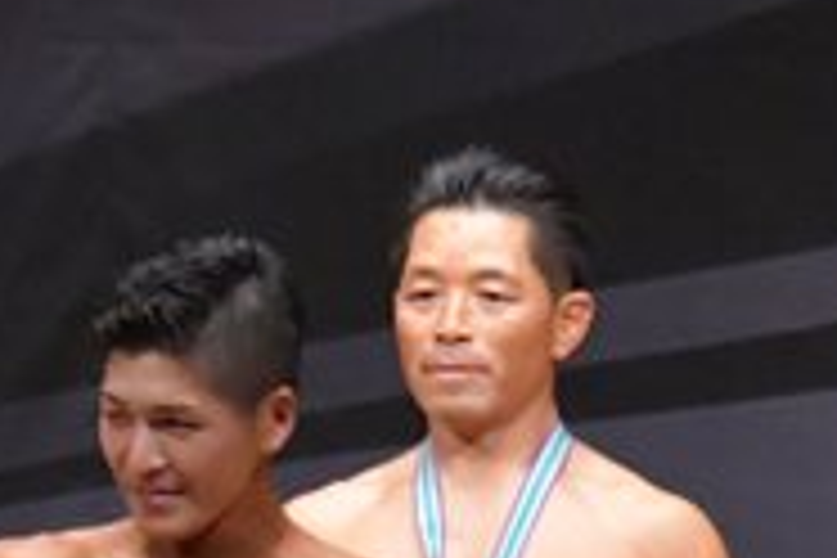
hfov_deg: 1.9
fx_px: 24666
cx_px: -160
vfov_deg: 1.3
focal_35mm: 1061
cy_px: 1089
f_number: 5.6
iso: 8000
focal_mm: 170
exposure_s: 1/400
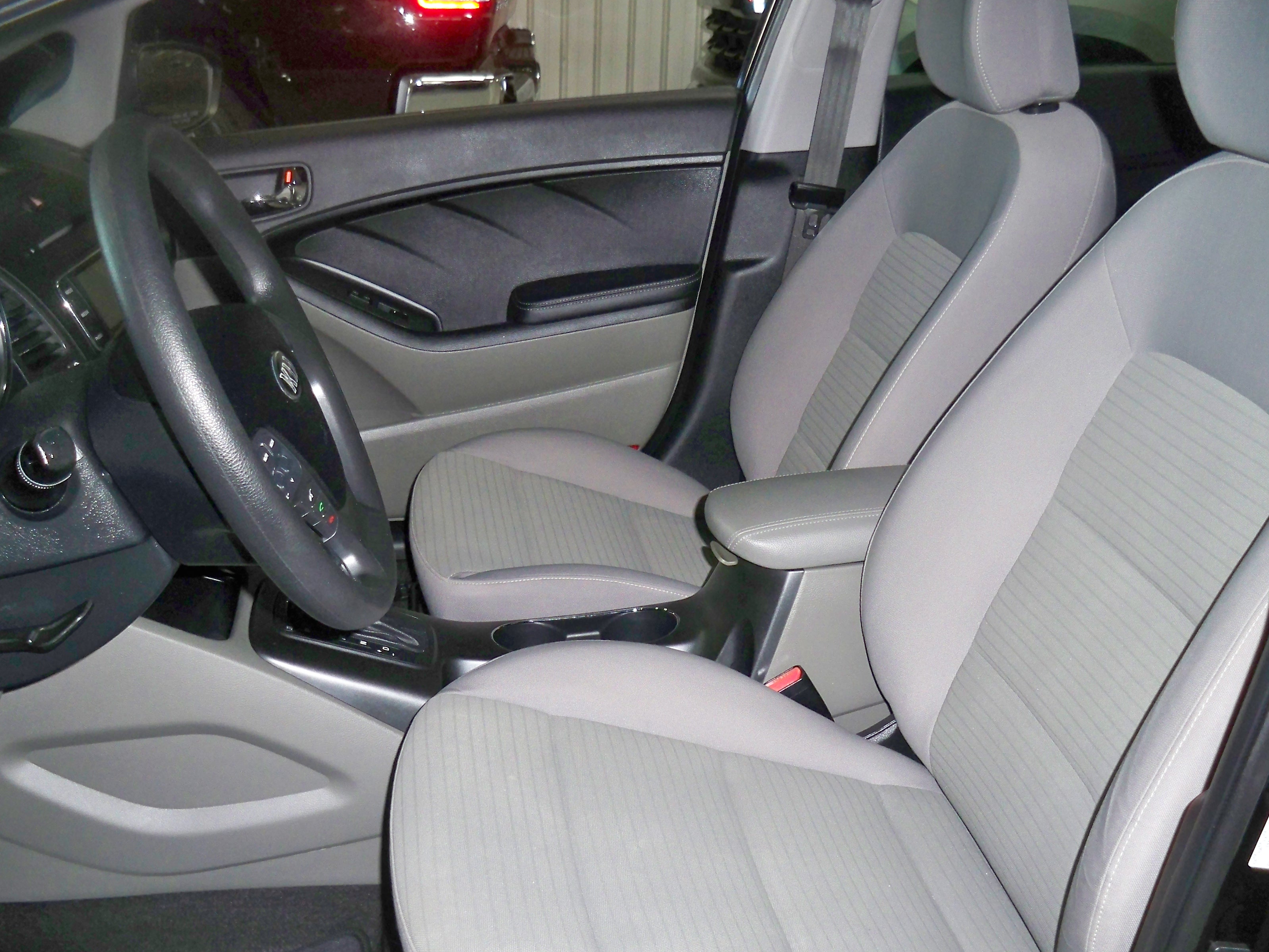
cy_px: 527
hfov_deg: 46.8
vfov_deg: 35.9
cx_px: 667
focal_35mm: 40
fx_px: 1466
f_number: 3.1
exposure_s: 1/60
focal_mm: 6.3
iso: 200
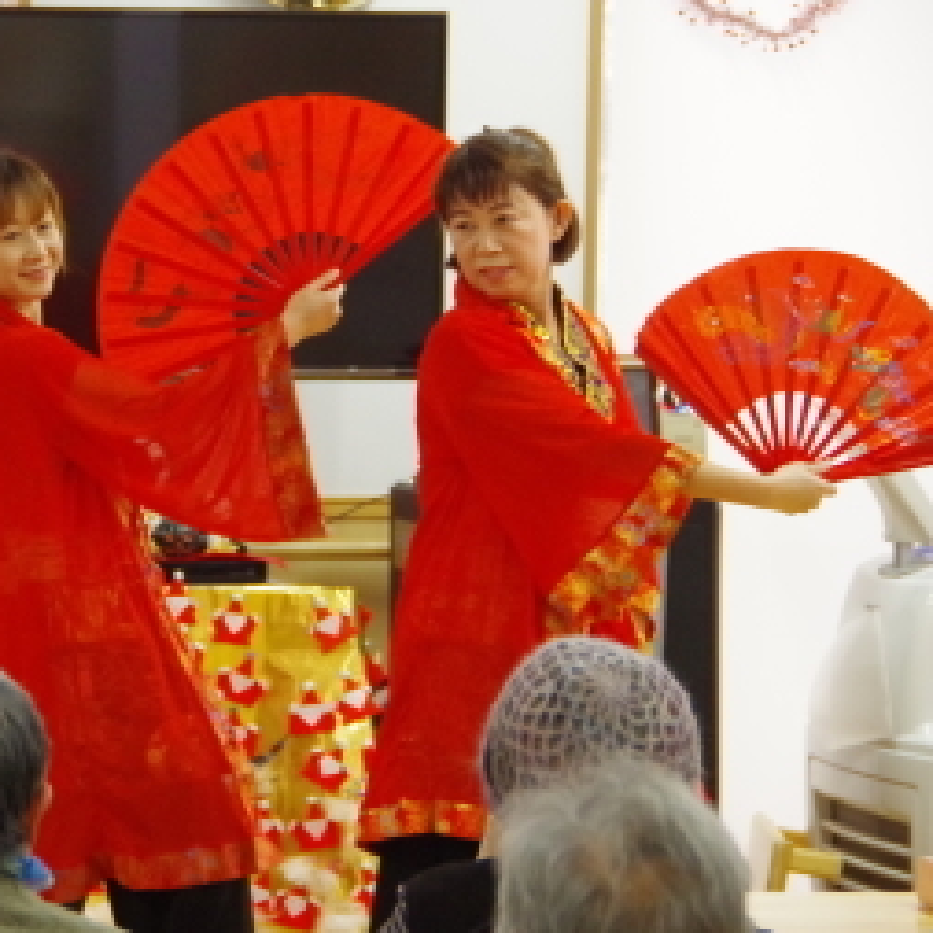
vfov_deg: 8.2
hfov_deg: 8.2
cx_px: 41
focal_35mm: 213
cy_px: 422
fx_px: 6495
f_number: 5.6
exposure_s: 1/125
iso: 3200
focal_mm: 85
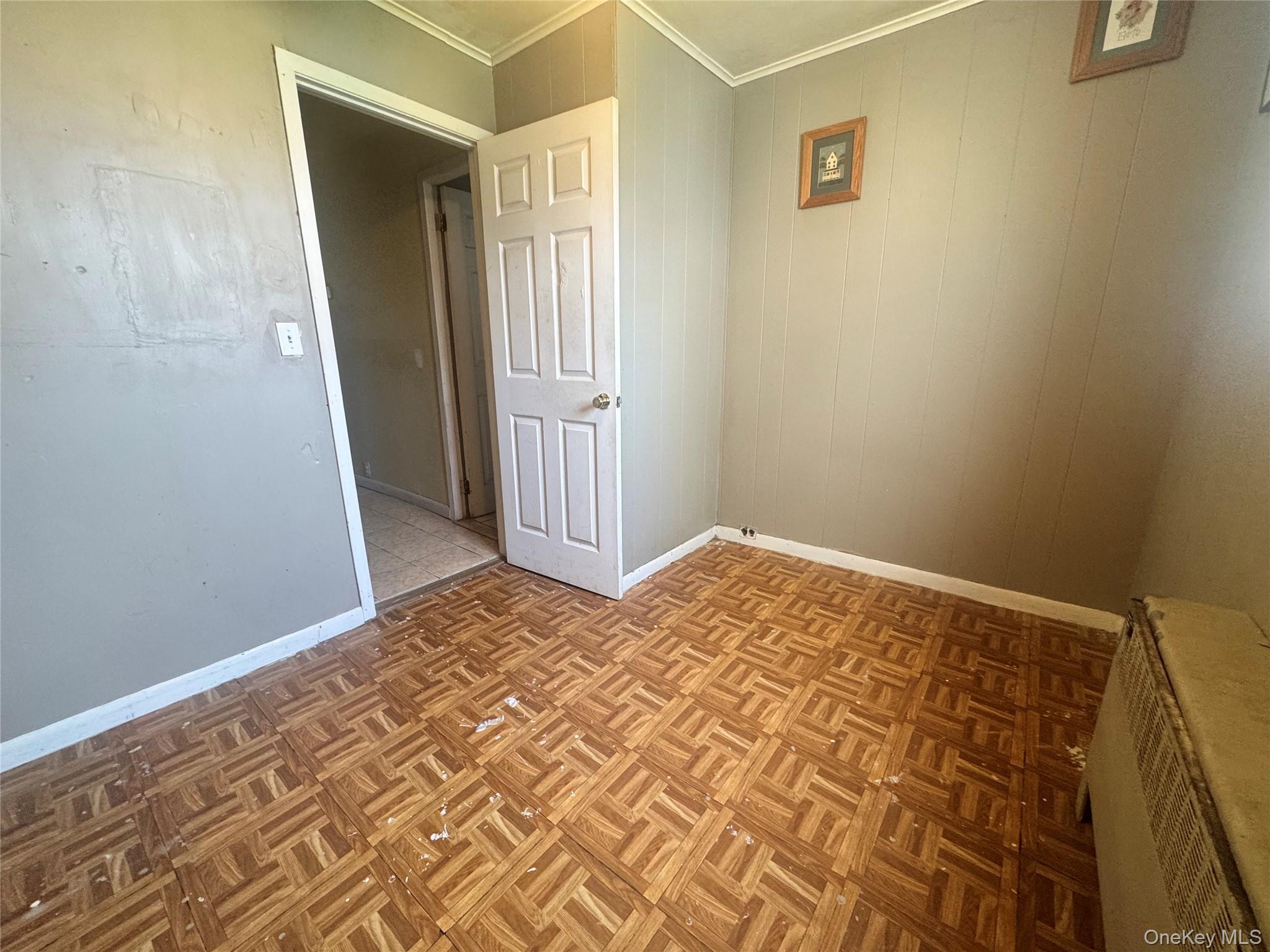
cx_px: 635
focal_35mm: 14
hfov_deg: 102.1
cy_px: 476
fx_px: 514
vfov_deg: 85.7
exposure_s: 1/60
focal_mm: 2.22
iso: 200
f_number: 2.2
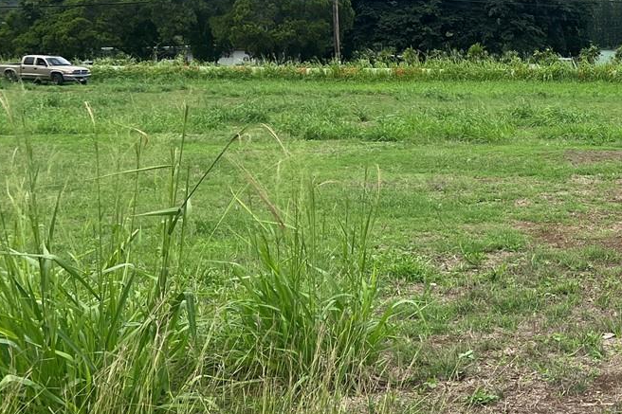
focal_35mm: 66
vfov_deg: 20.5
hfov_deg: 27.8
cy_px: 131
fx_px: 1140
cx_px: 685
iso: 50
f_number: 1.5
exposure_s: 1/2165
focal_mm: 5.7
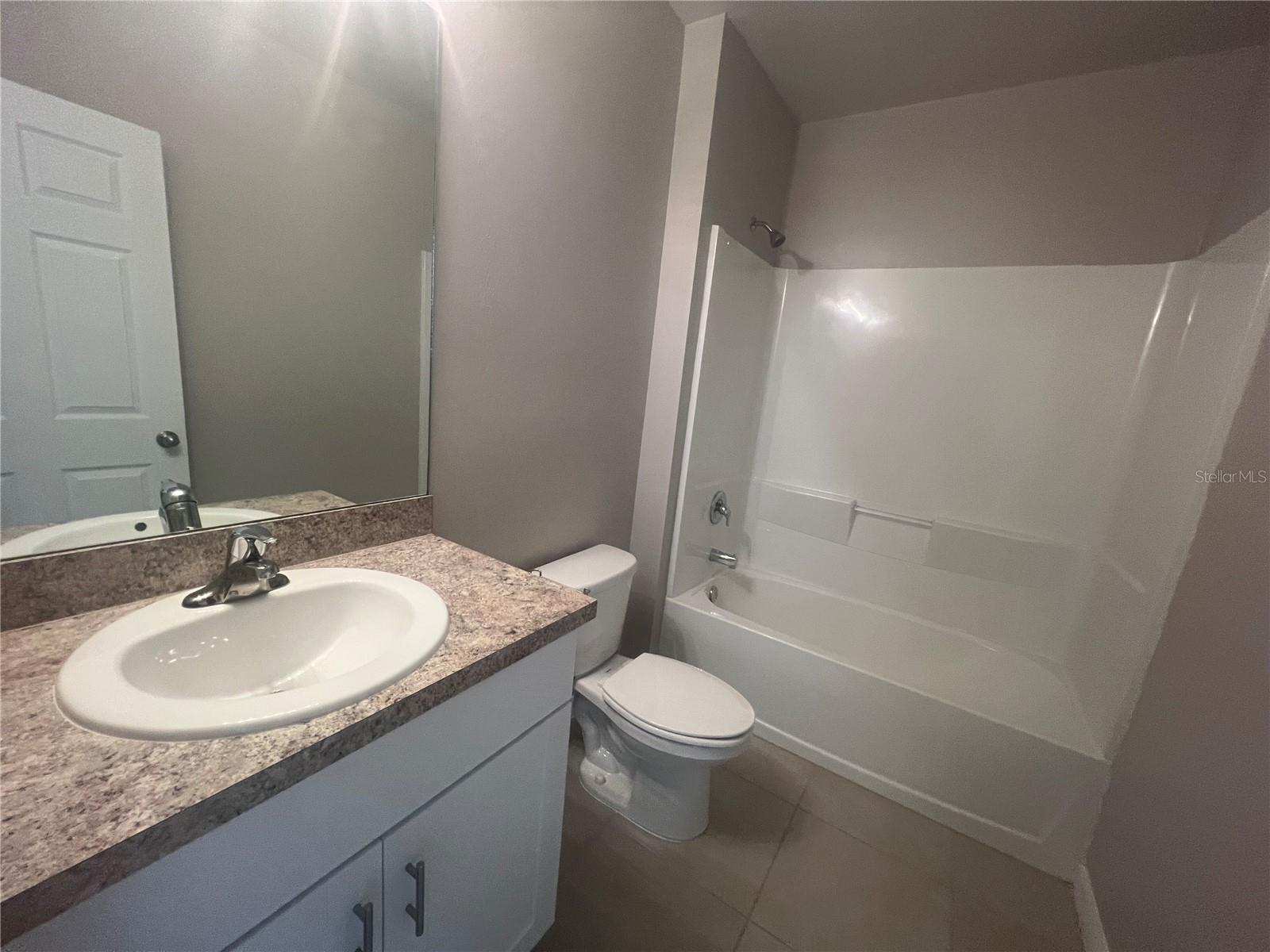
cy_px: 476
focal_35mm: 13
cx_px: 635
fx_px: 477
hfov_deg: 106.2
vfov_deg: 89.9
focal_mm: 1.57
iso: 250
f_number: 1.8
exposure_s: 1/60
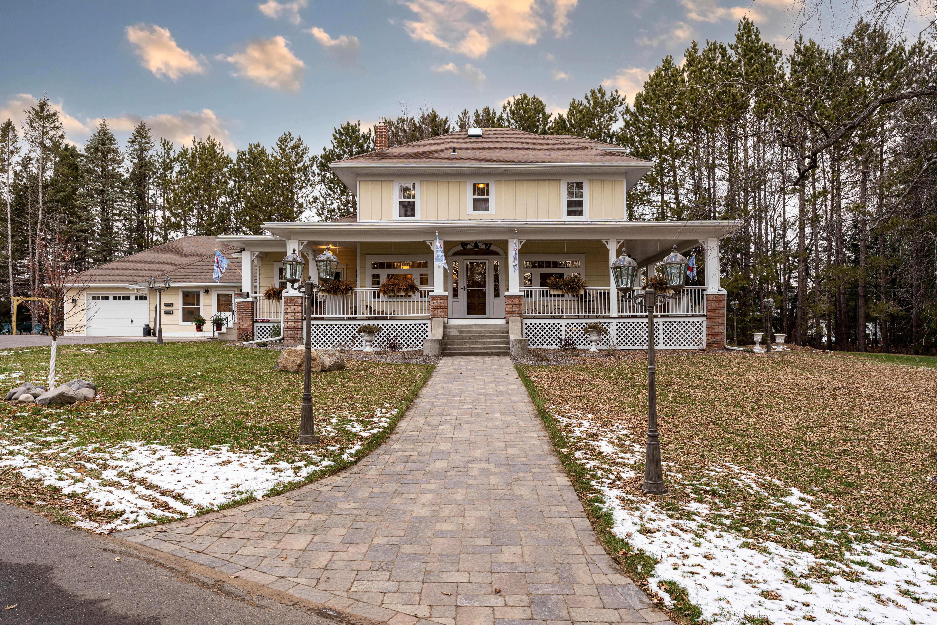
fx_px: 596
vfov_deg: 55.3
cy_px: 312
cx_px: 468
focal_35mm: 23
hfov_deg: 76.3
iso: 400
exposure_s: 1/50
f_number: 8
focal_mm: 22.9
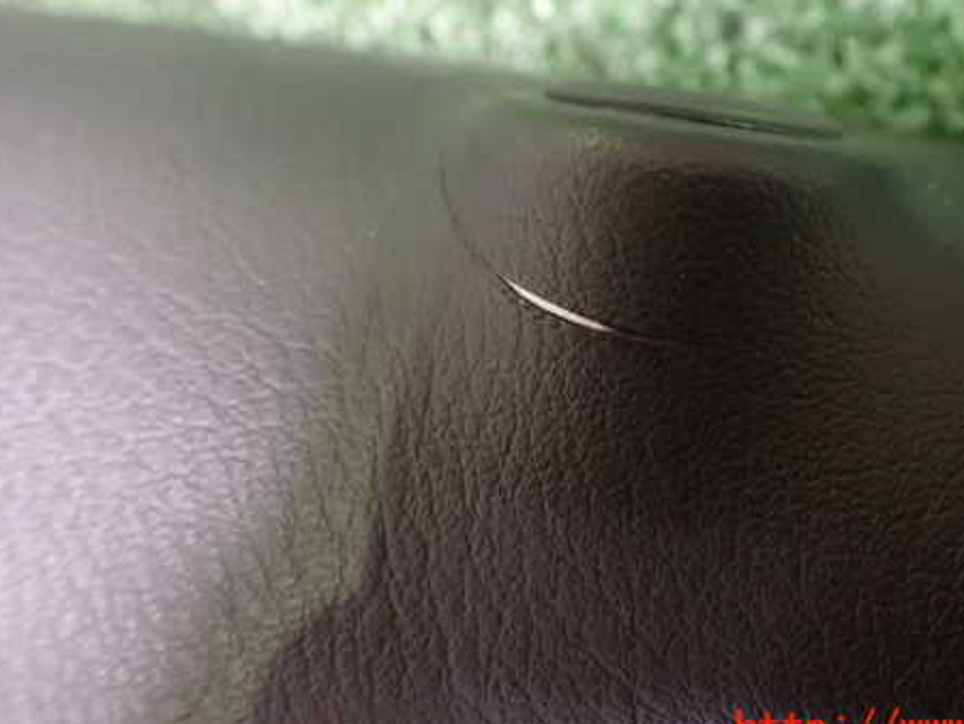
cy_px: 276
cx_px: 576
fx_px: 1115
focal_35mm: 40
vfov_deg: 35.8
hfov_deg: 46.5
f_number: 2.3
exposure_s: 1/25
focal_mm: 5.4
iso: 1600
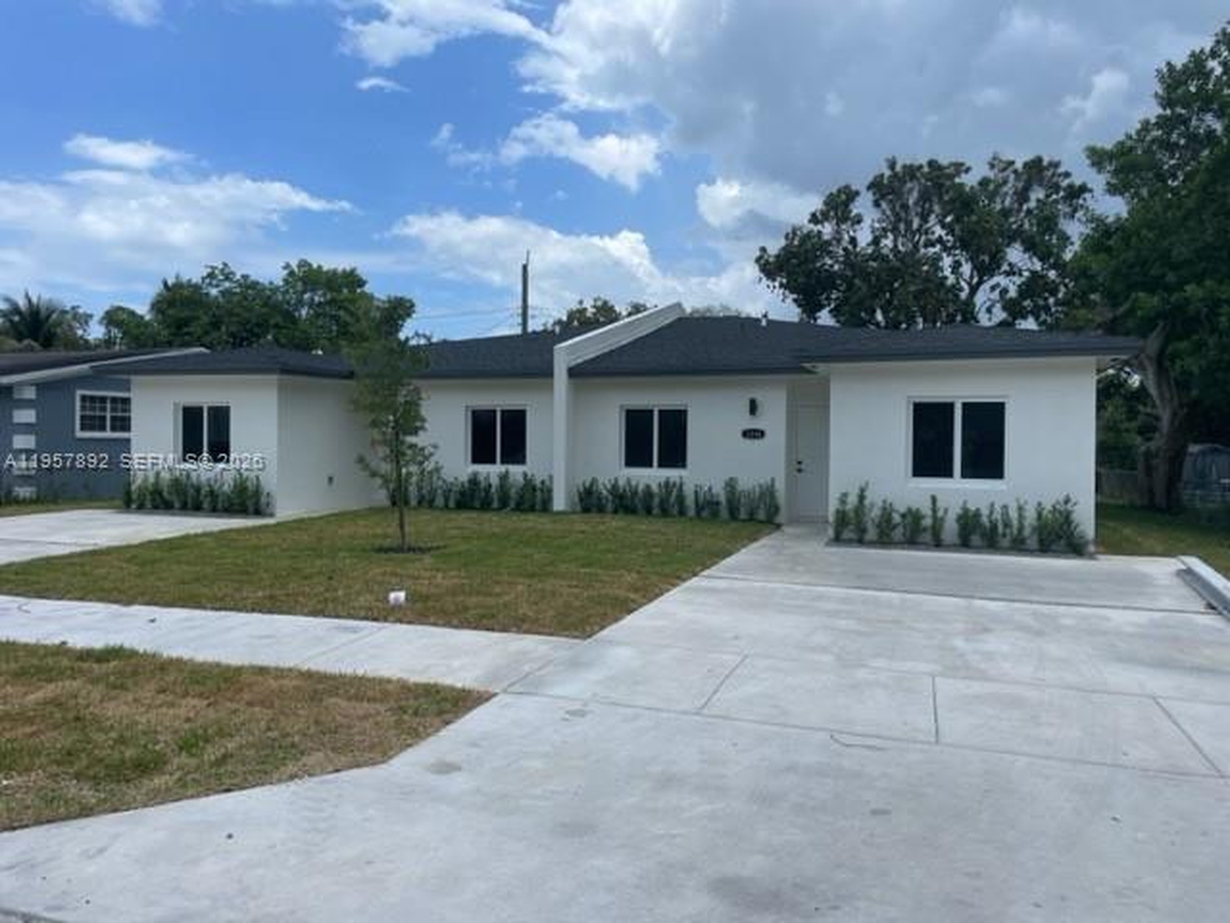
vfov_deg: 53.1
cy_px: 462
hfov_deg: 67.3
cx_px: 615
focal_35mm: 26
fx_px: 924
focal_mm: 4.2
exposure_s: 1/4651
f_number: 1.6
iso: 32
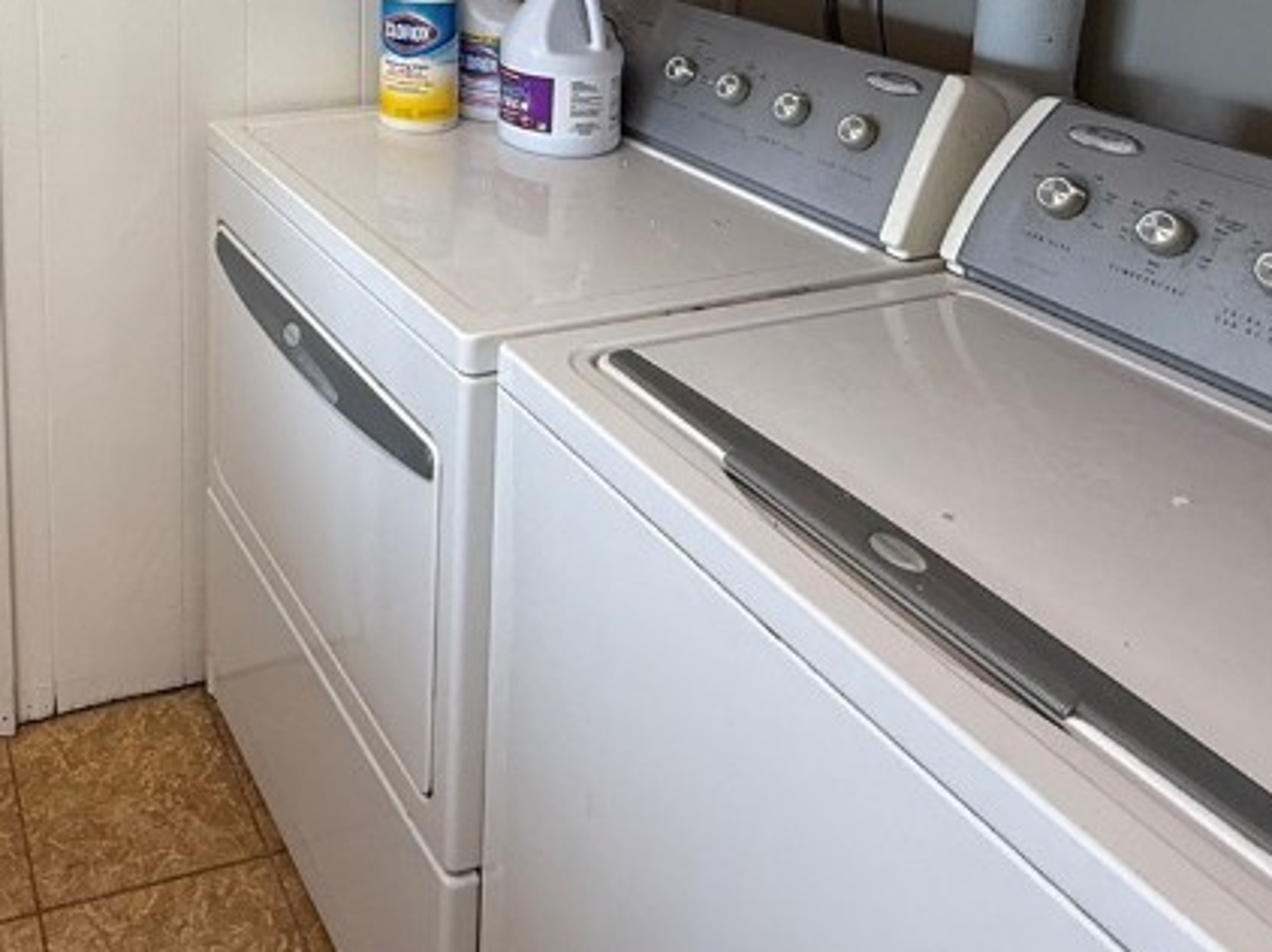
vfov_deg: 36.1
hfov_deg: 48.9
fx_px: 1249
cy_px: -69
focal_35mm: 34
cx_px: 157
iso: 125
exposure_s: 1/120
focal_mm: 2.22
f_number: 2.2
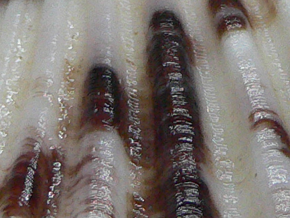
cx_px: 245
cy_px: 66
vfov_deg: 9.1
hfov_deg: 12.1
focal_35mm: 163
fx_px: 1366
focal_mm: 4.6
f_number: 2.8
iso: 200
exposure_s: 1/60
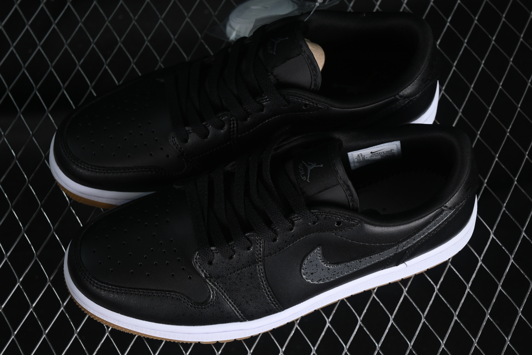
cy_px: 178
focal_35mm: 75
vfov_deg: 18.2
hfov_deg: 27.0
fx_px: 1108
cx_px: 266
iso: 160
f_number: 6.3
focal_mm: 50
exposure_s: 1/50
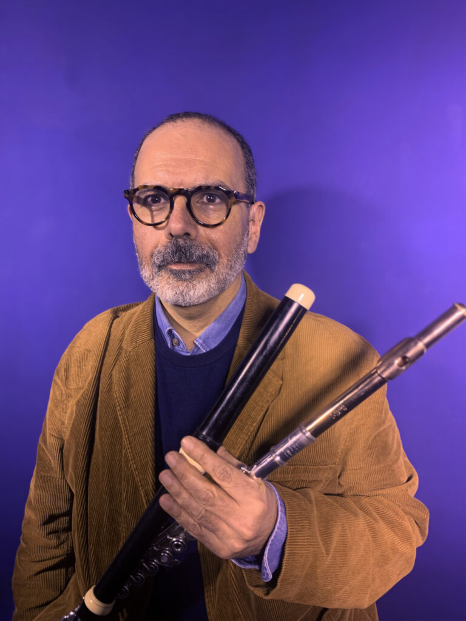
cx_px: 233
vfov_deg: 67.3
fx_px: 467
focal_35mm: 26
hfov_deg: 53.1
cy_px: 310
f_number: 1.8
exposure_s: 1/120
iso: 64
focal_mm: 4.25
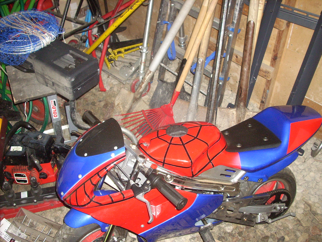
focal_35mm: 37
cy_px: 121
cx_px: 161
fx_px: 344
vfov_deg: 38.7
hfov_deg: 50.1
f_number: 2.8
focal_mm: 6.2
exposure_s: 1/60
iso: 259
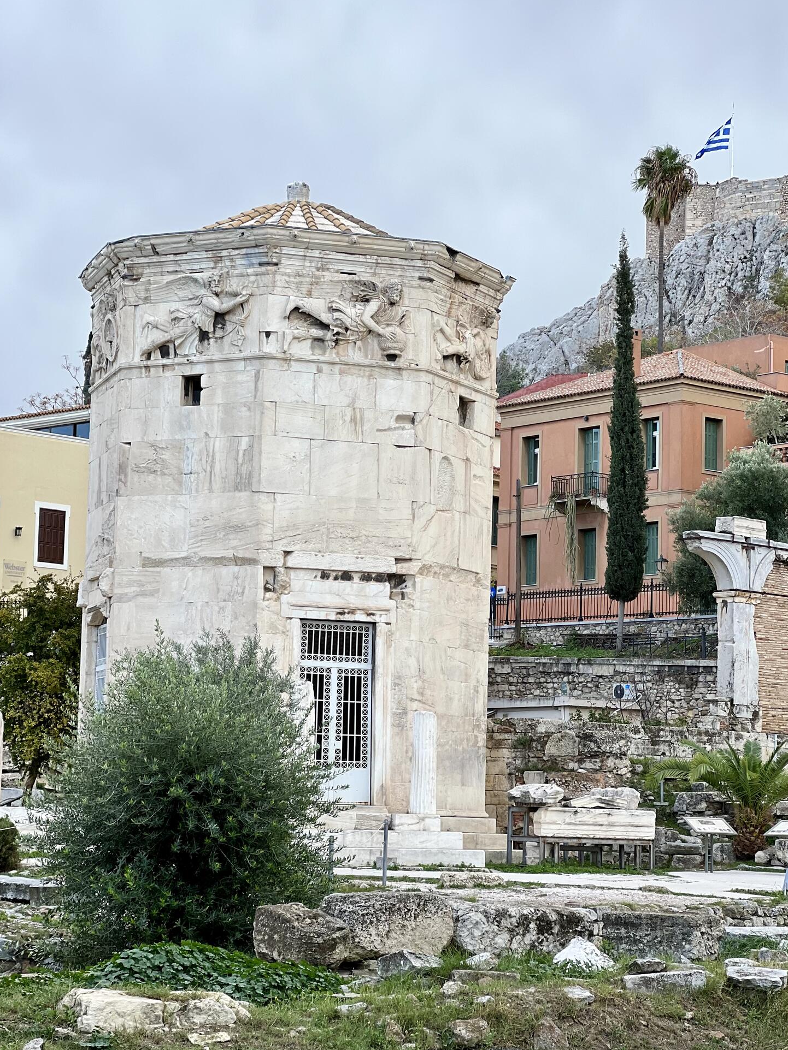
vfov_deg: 23.8
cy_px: 530
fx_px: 2489
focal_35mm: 82
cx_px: 415
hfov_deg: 18.0
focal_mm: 9
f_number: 2.8
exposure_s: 1/184
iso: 32
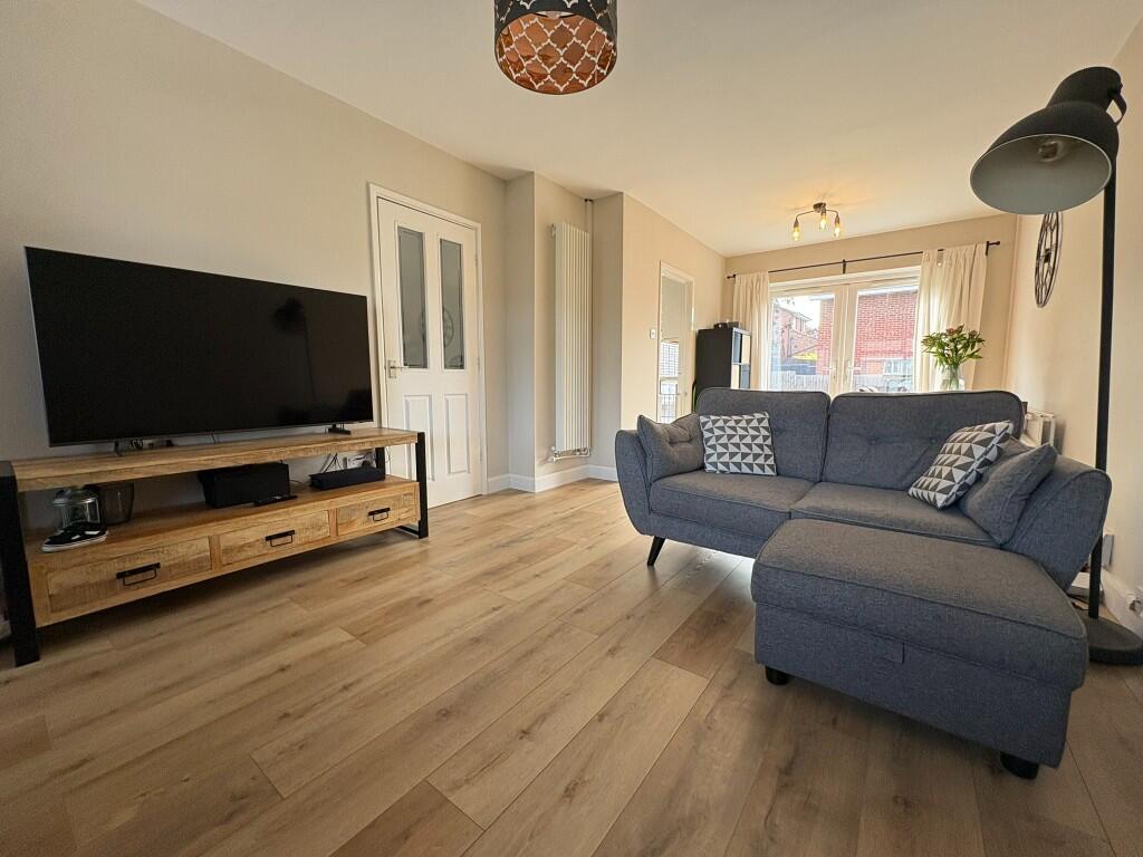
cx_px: 572
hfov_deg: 102.1
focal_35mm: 14
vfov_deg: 85.7
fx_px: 462
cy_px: 428
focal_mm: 2.22
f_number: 2.2
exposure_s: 1/99
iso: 125
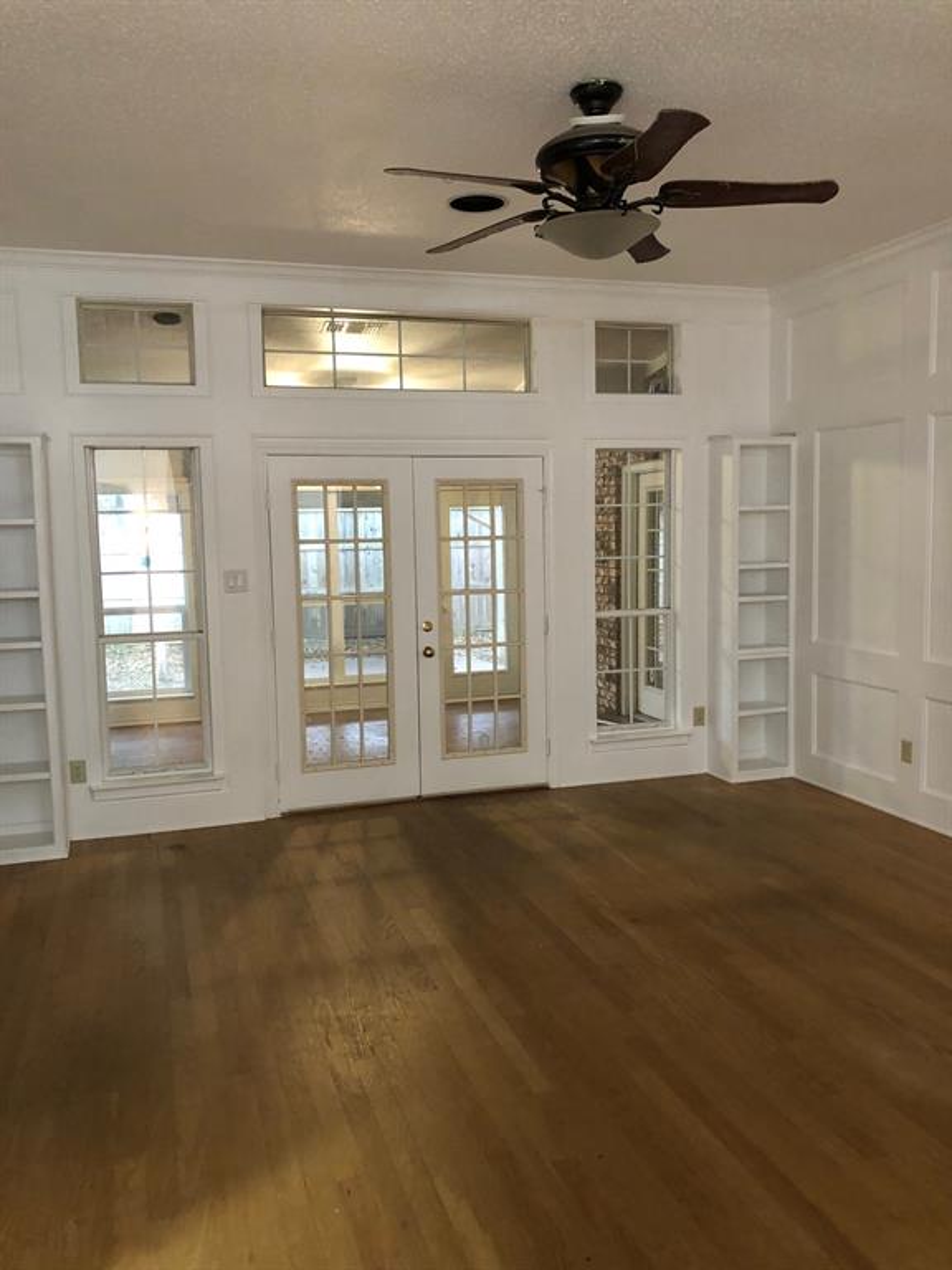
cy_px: 635
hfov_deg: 49.7
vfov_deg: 63.4
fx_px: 1027
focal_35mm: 28
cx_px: 476
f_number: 1.8
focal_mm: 3.99
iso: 80
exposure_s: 1/7
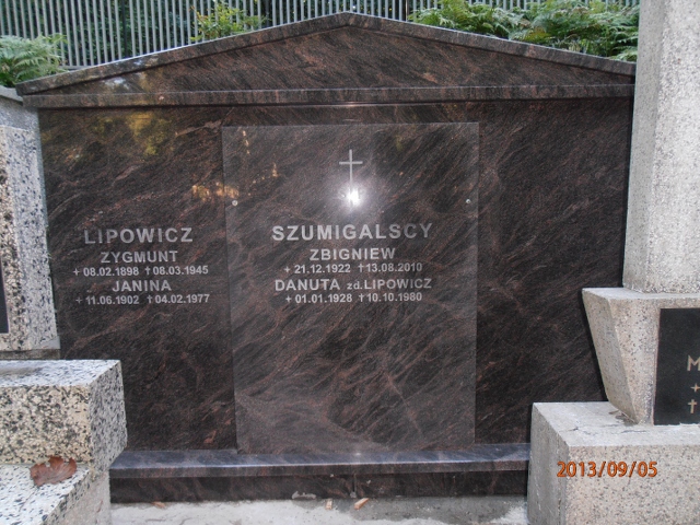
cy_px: 262
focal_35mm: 24
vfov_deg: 56.8
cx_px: 350
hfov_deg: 71.6
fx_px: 485
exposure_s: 1/30
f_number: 3
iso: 125
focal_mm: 4.2
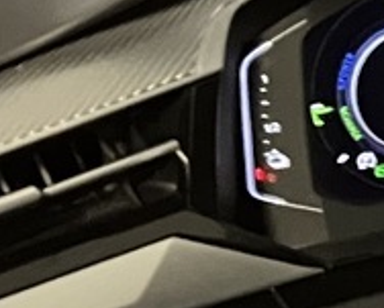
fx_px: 2379
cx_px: 1062
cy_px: 706
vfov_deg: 7.0
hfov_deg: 8.1
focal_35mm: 209
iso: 640
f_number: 1.8
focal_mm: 3.99
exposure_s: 1/19
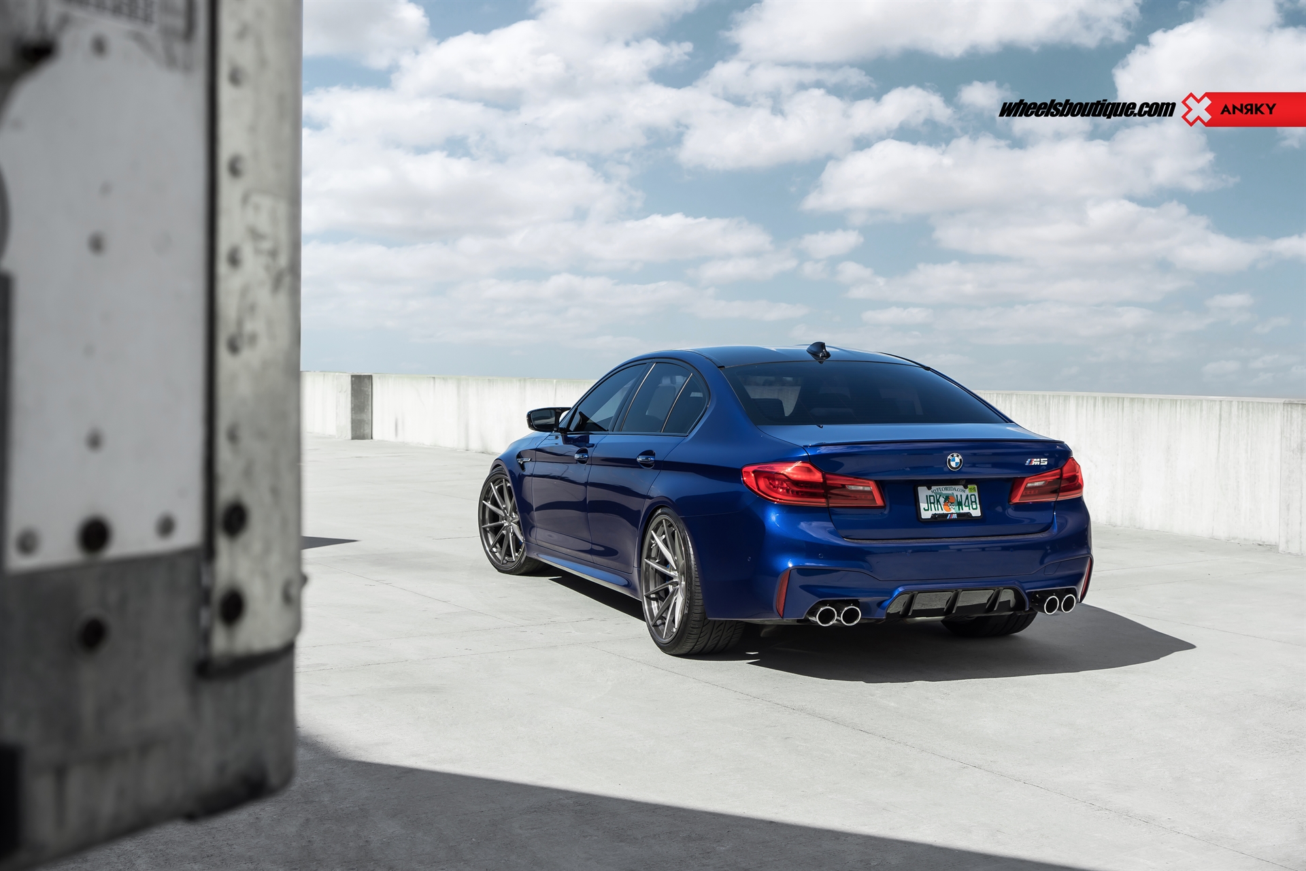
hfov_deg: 45.4
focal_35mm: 43
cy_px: 436
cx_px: 653
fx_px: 1560
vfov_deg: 31.2
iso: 100
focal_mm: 43
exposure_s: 1/320
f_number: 5.6
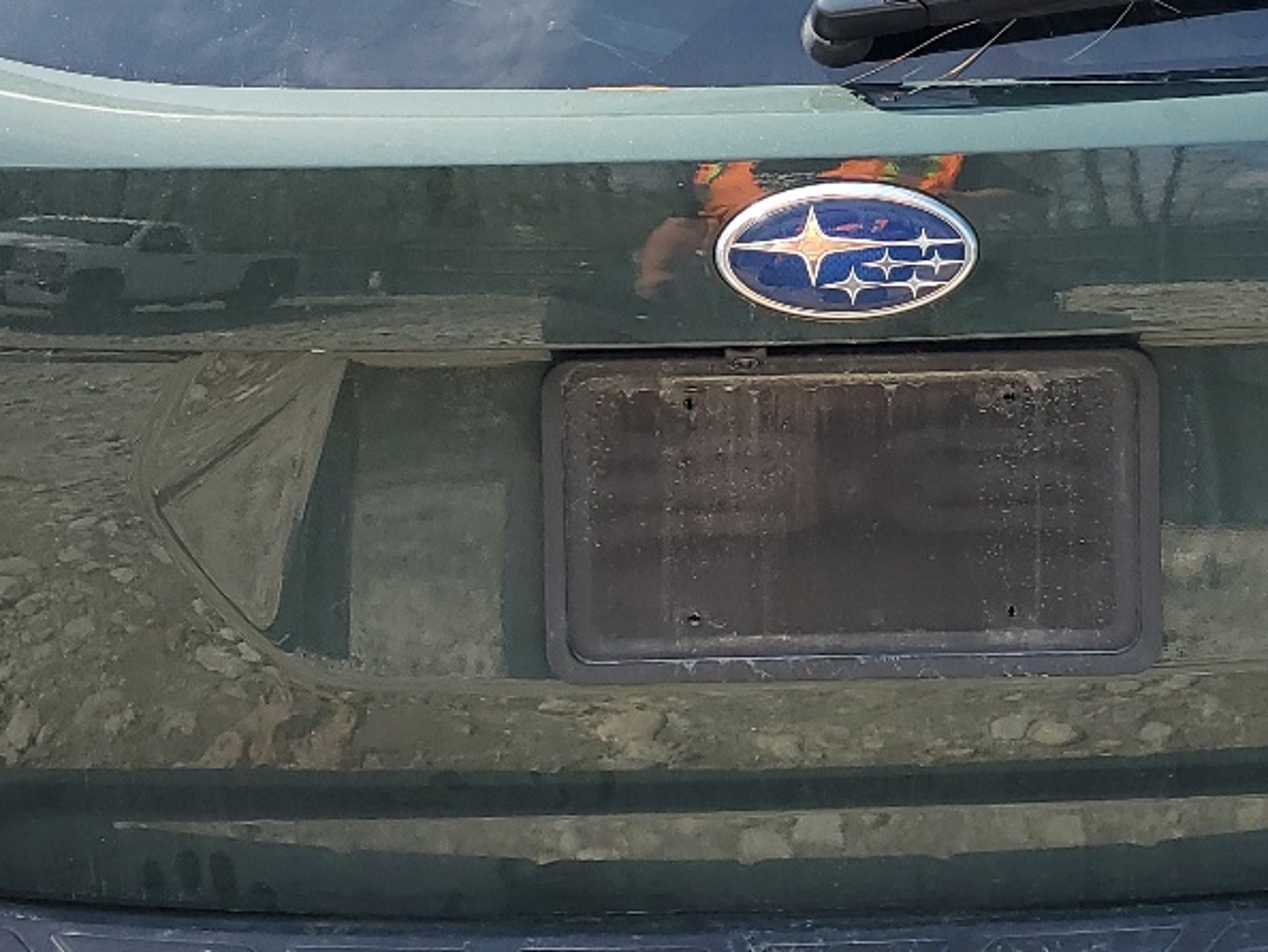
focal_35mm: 70
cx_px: 803
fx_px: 2565
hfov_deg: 27.7
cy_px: 307
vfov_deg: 20.9
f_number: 1.5
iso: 50
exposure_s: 1/1111
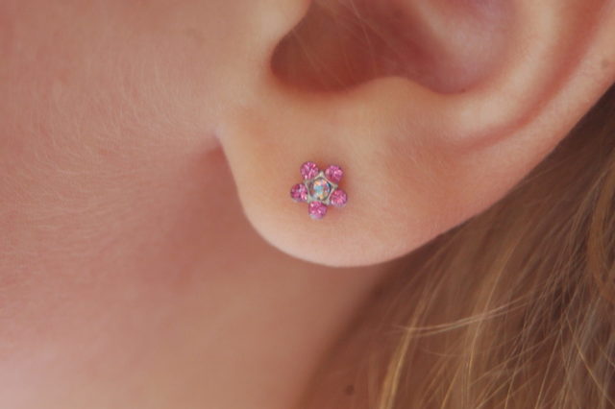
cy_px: 204
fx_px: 2356
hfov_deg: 14.9
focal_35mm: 138
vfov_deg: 9.9
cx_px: 308
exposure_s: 1/60
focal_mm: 92
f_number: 5.6
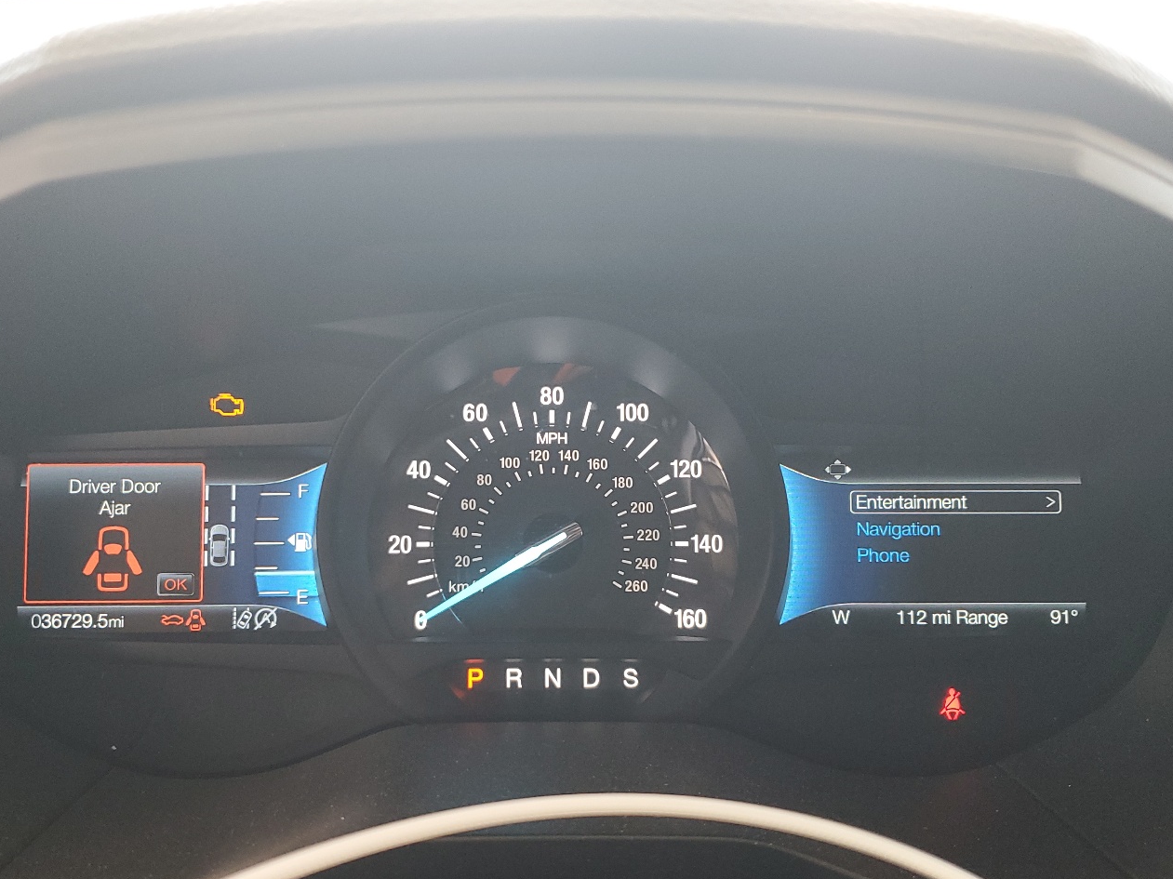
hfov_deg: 55.3
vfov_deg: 42.7
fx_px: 1118
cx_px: 556
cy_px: 532
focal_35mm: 33
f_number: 1.5
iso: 113
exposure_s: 1/60.2
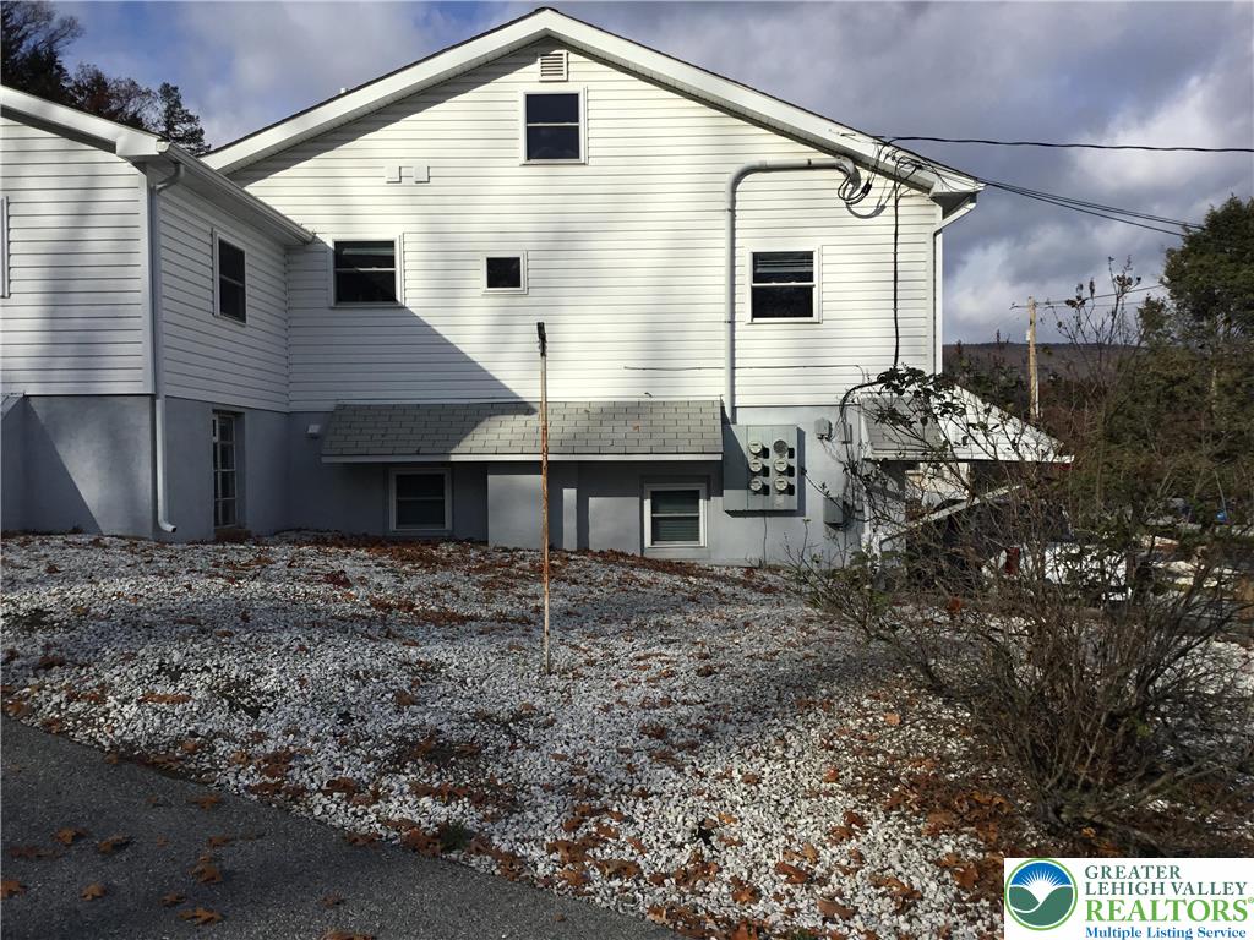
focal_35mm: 31
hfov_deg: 58.4
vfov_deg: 45.4
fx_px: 1123
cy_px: 470
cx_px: 627
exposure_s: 1/2331
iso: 25
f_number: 2.4
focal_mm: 3.3
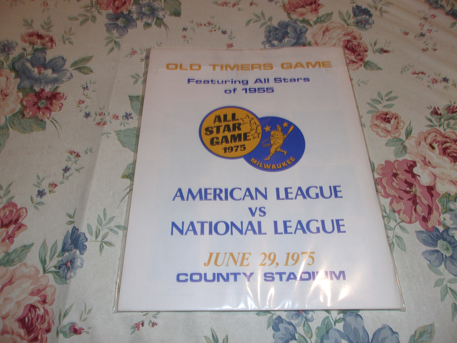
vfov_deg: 51.3
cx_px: 228
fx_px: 356
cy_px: 172
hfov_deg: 65.3
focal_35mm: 27
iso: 80
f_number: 3
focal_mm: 4.9
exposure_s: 1/34
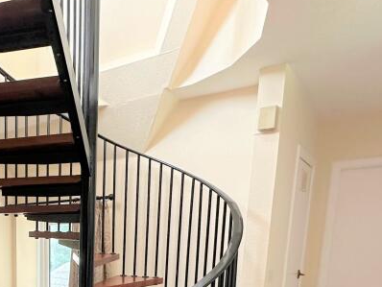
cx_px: 49
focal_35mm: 36
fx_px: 398
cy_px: 308
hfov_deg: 47.0
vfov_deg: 34.7
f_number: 2.2
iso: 320
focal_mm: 2.22
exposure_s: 1/83
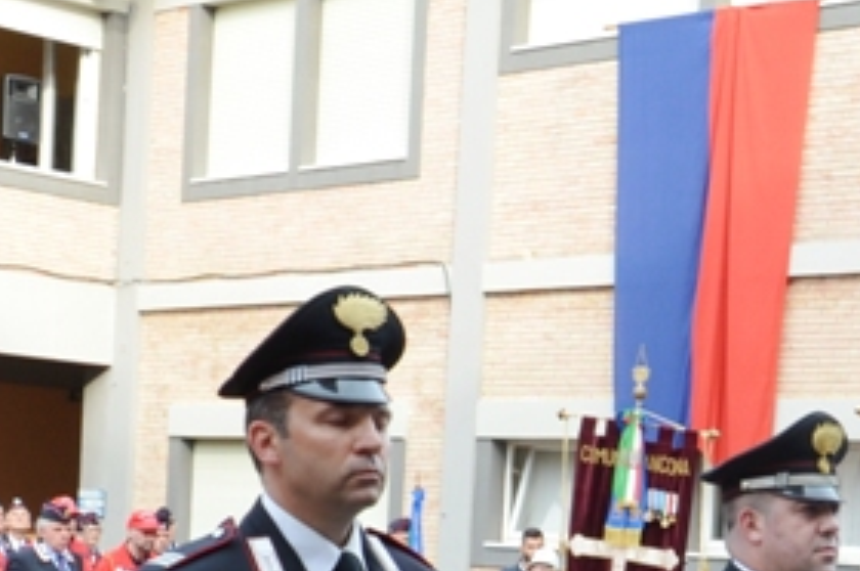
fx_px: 2028
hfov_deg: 23.9
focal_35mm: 85
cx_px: 545
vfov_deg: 14.9
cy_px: 846
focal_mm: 18
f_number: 8
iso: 400
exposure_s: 1/100
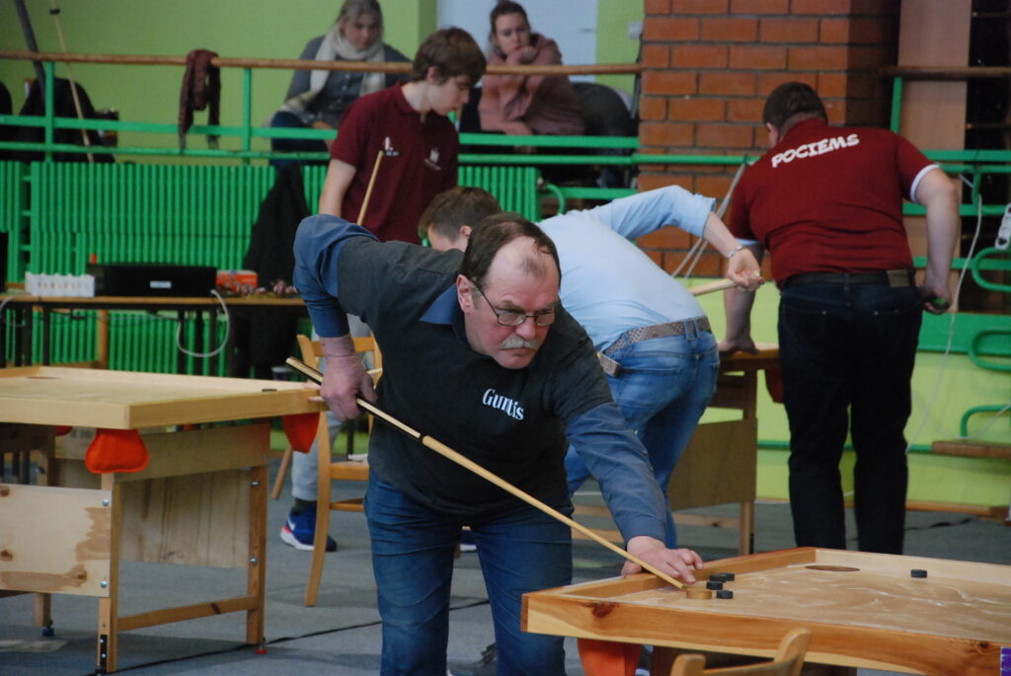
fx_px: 4427
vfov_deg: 8.7
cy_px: 338
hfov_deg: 13.0
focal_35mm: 158
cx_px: 506
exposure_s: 1/100
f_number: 5.6
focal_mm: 105
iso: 1600
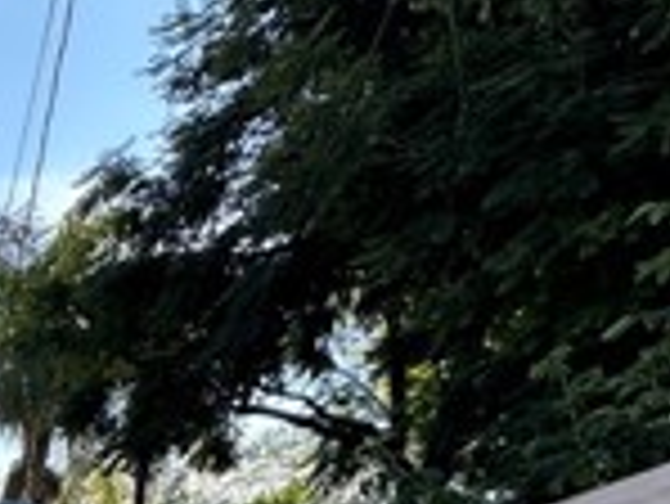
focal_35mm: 60
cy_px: 954
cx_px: -688
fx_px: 1162
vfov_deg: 18.2
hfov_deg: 18.8
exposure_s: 1/572
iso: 40
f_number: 2.2
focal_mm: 2.22
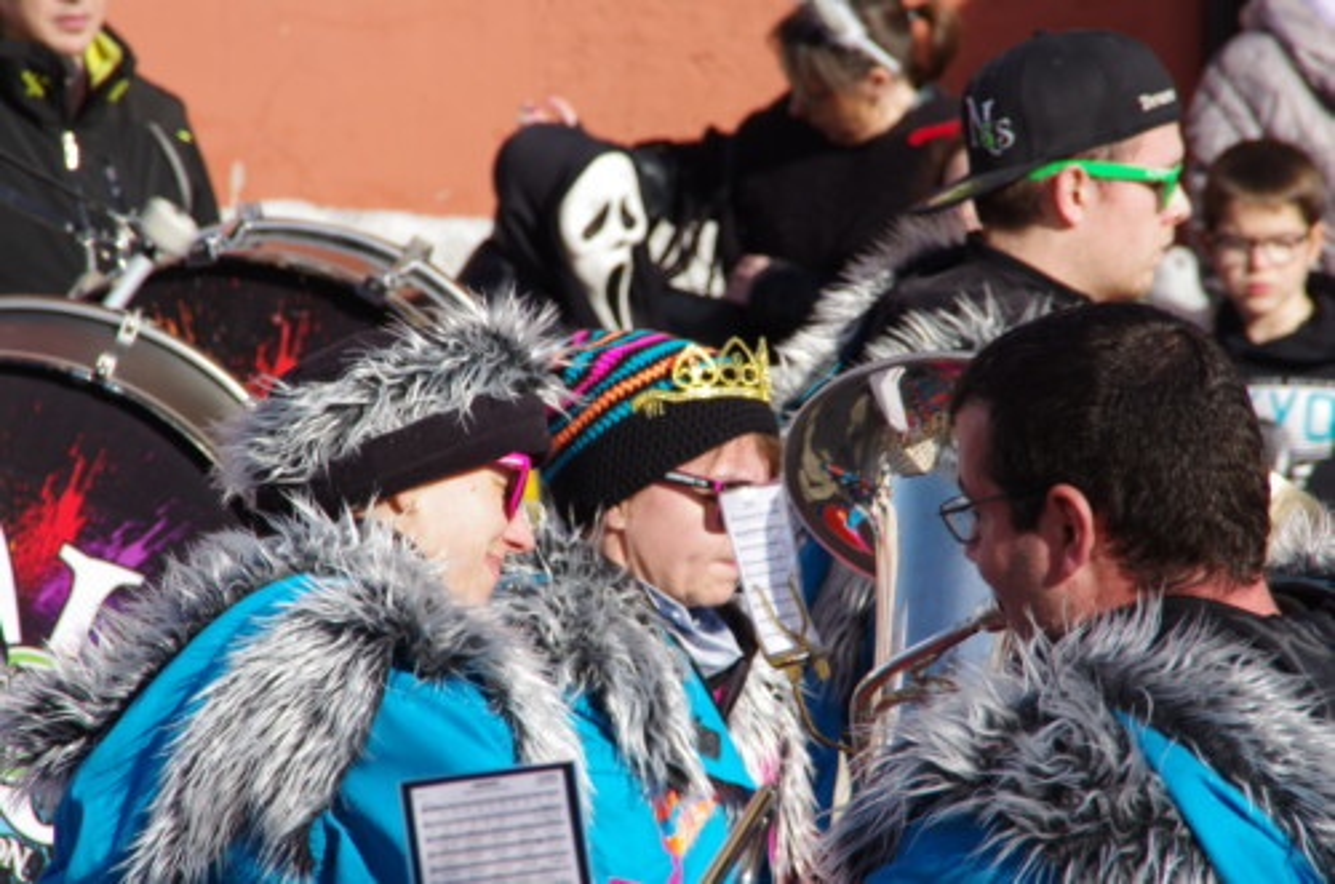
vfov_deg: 4.6
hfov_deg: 6.9
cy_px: 442
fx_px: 11100
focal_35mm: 300
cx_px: 668
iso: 200
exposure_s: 1/250
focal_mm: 200
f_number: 11
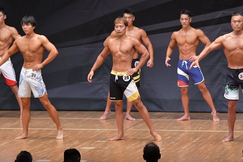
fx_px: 1735
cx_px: 140
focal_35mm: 257
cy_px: 75
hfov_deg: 8.0
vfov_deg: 5.3
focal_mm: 135
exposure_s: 1/400
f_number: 5.6
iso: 6400
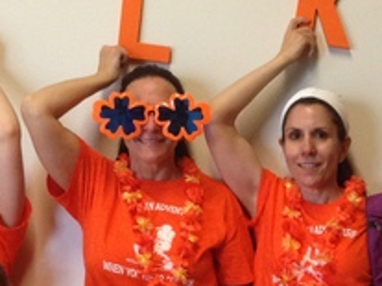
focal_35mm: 115
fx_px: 1268
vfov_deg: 12.5
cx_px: 245
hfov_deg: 17.1
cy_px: 363
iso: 200
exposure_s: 1/20
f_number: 2.4
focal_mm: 4.12
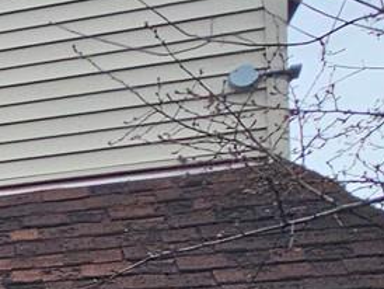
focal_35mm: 97
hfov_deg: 11.9
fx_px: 1077
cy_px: 564
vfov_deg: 13.3
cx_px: -729
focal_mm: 2.2
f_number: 2.2
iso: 50
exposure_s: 1/2308
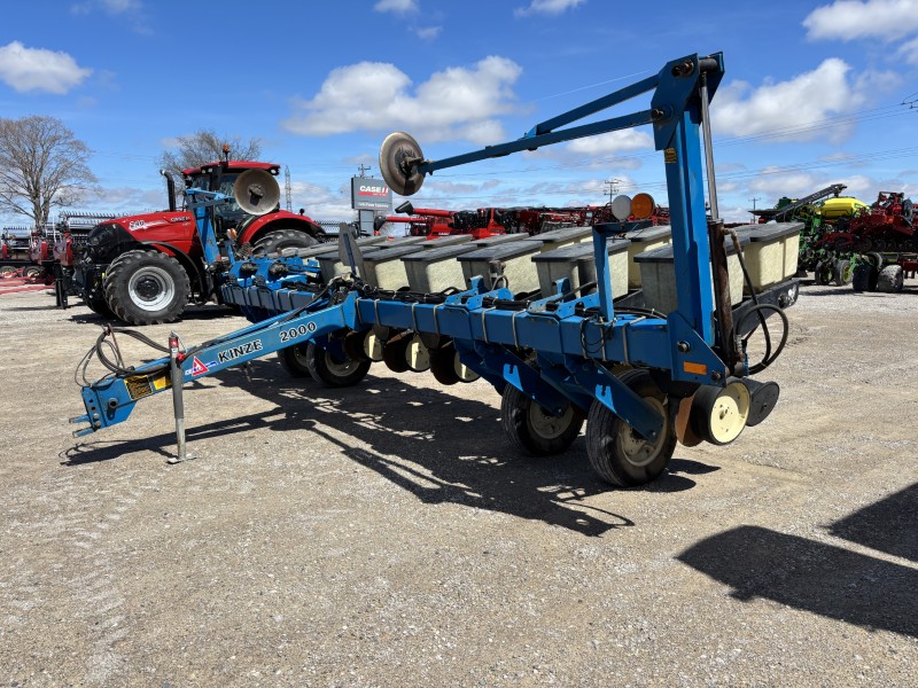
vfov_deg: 53.1
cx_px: 459
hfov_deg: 67.3
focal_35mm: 26
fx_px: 690
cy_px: 344
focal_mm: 5.96
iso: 50
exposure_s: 1/3311
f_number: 1.6
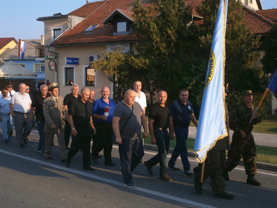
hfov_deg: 40.4
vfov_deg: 30.9
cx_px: 138
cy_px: 104
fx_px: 376
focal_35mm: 47
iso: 80
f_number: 3.4
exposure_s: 1/640
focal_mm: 8.3
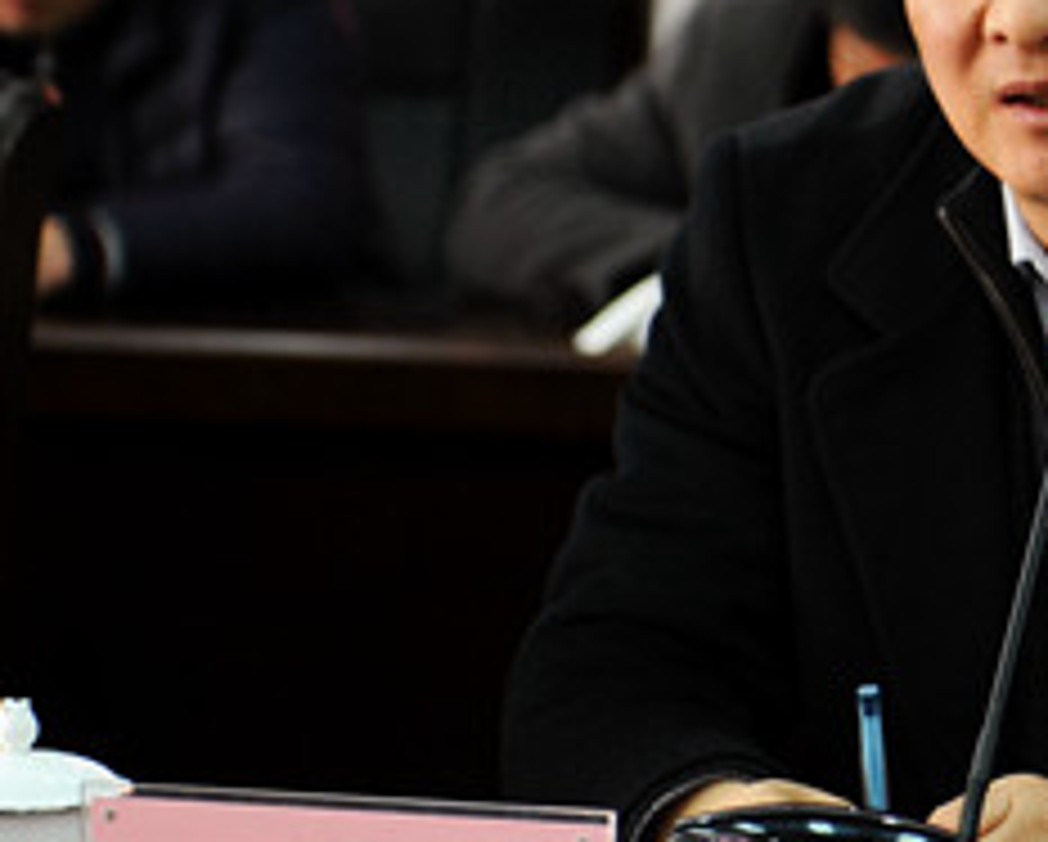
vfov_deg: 8.6
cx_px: 1115
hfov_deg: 10.6
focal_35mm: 180
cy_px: 324
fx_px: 5590
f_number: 2.8
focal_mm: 70
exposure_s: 1/125
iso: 1250
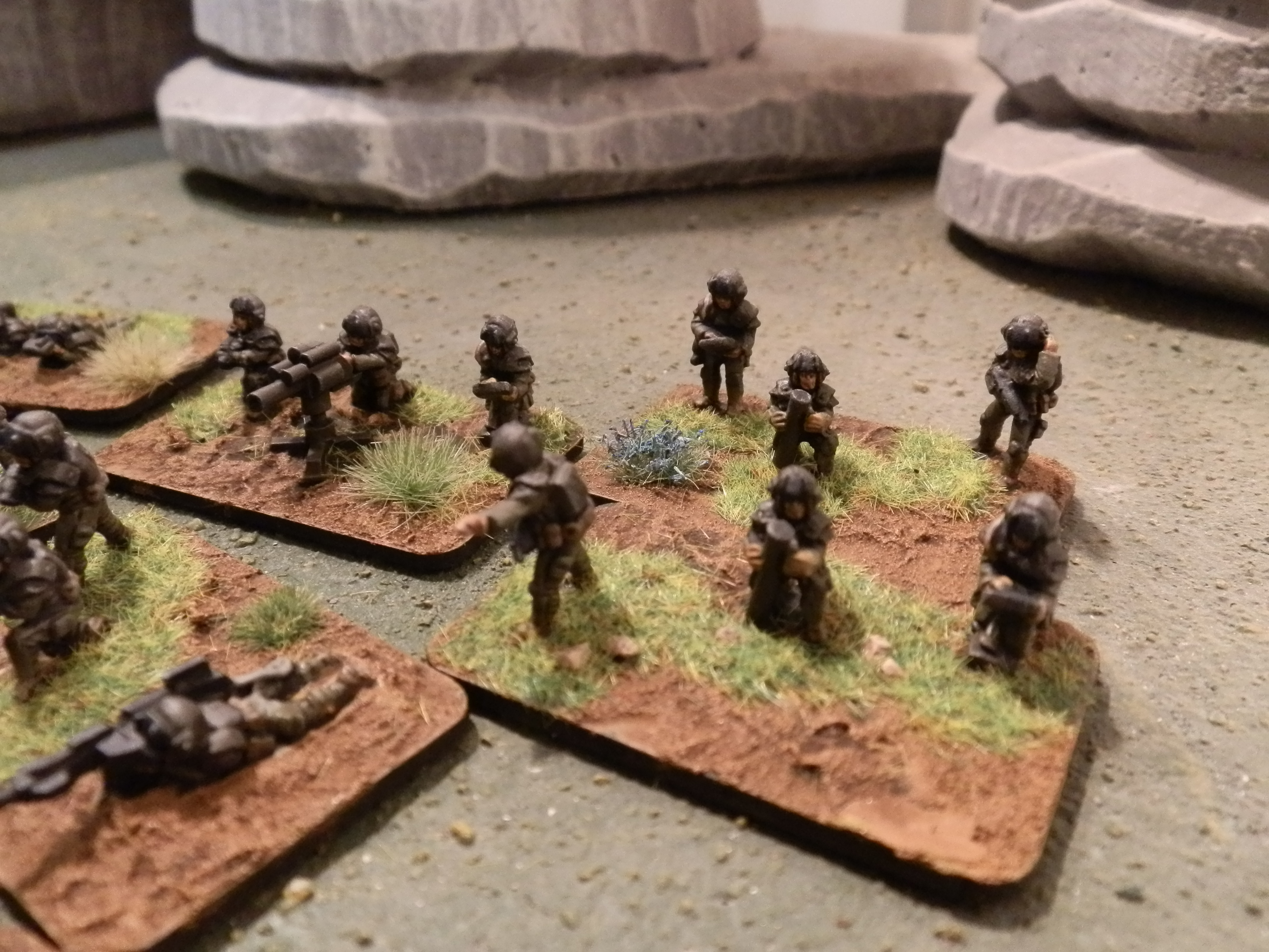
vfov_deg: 49.7
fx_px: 1026
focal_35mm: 28
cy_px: 476
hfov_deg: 63.4
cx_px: 634
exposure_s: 1/60
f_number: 3.1
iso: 400
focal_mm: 5
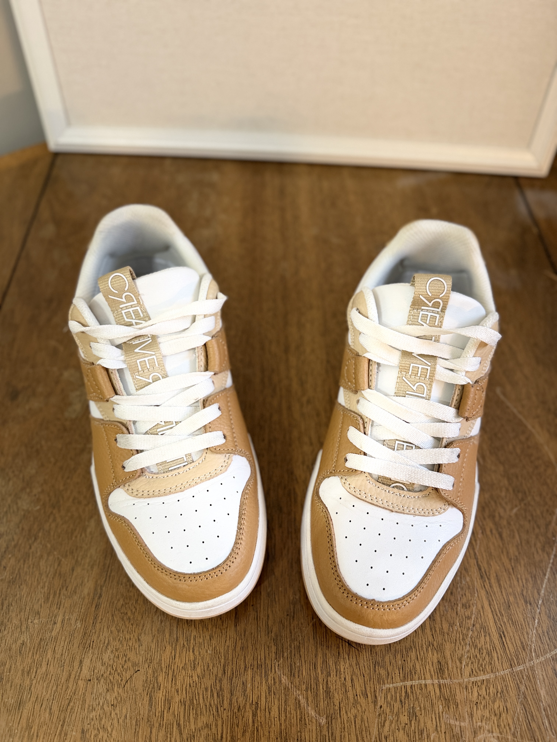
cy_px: 371
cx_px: 278
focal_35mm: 24
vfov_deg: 71.6
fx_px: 515
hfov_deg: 56.8
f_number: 1.78
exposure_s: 1/60
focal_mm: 6.76
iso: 250
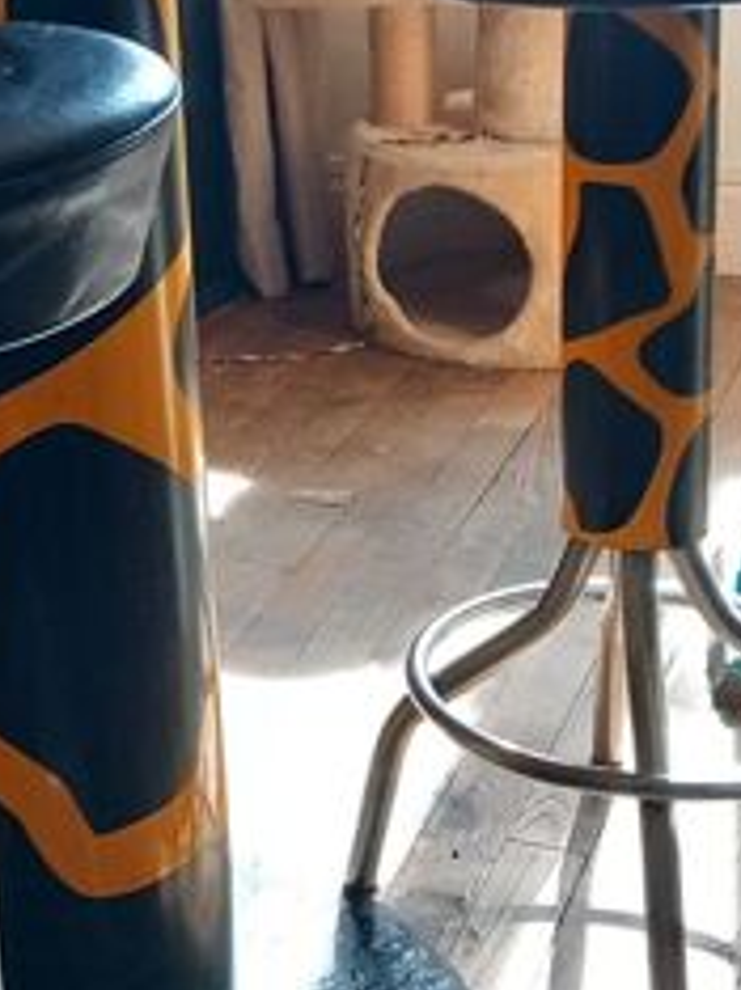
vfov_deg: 25.8
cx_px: -178
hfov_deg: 18.7
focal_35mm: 74
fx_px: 2116
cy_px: 186
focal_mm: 4
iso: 250
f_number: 1.8
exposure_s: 1/33
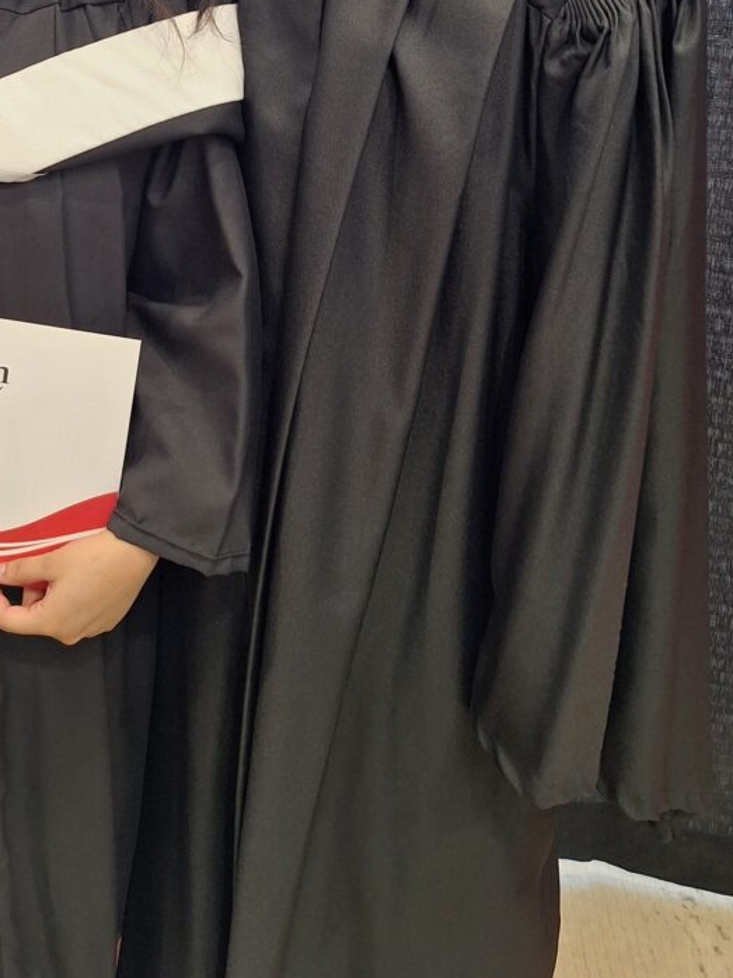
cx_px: 213
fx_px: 1271
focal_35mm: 45
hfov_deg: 31.8
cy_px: 41
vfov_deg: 38.3
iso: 125
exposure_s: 1/40
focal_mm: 5.54
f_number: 1.8
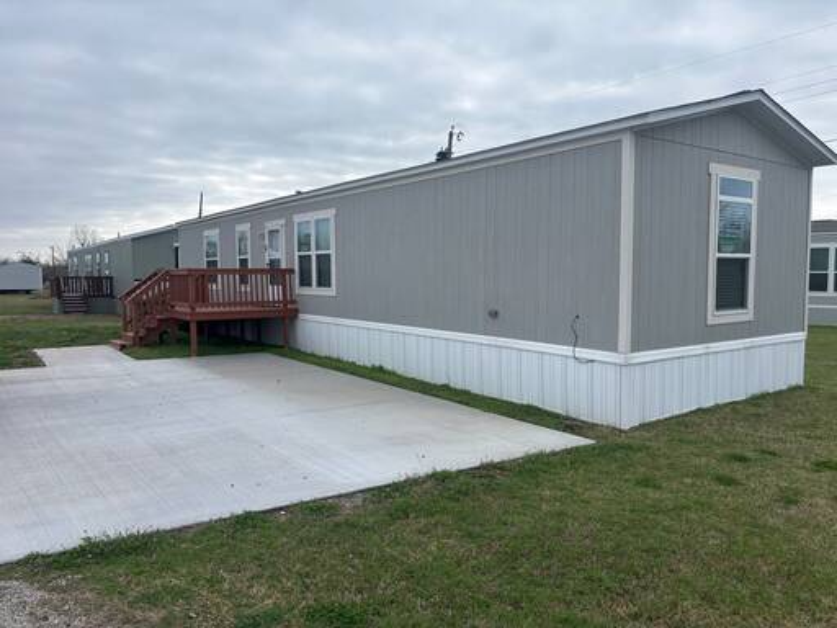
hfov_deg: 67.3
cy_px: 314
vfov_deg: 53.1
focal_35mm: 26
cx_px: 418
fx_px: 629
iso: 50
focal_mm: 5.96
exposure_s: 1/1783
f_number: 1.6
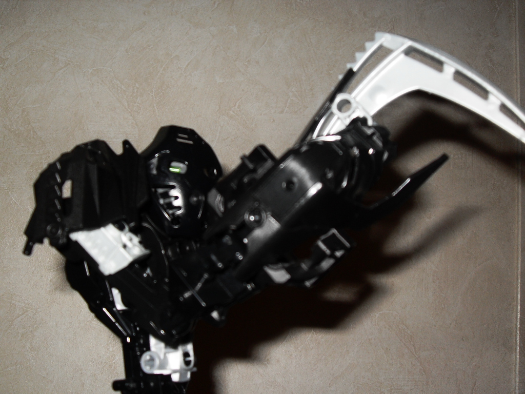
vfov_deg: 38.7
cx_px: 262
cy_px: 197
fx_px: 561
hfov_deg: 50.1
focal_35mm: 37
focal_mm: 6.3
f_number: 2.8
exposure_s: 1/45
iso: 100
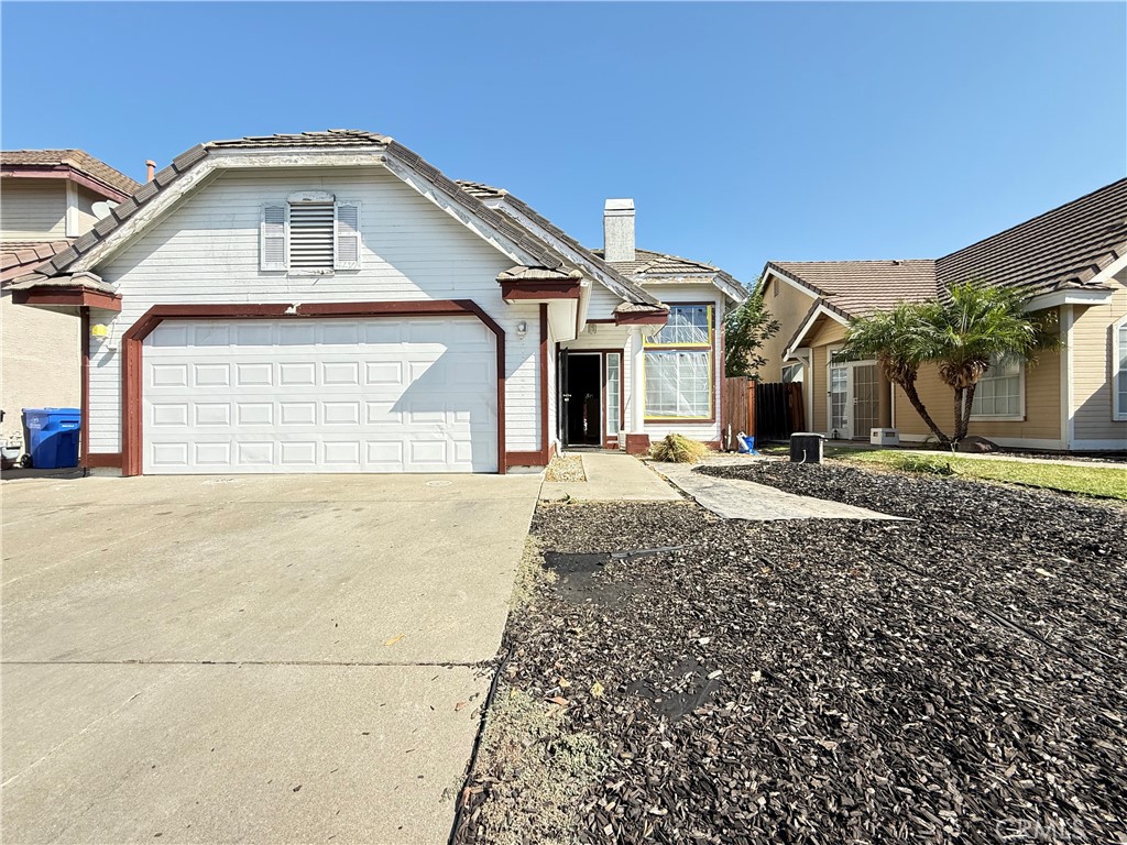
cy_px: 422
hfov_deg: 102.1
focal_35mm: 14
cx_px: 564
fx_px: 456
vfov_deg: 85.7
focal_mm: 2.22
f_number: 2.2
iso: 64
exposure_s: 1/734
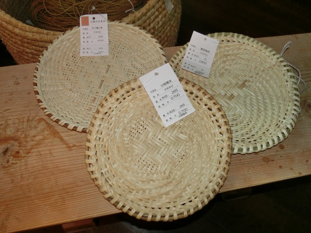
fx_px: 225
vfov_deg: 54.9
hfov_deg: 69.4
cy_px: 116
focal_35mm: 25
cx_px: 156
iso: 125
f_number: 3.5
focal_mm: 4.5
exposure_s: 1/60
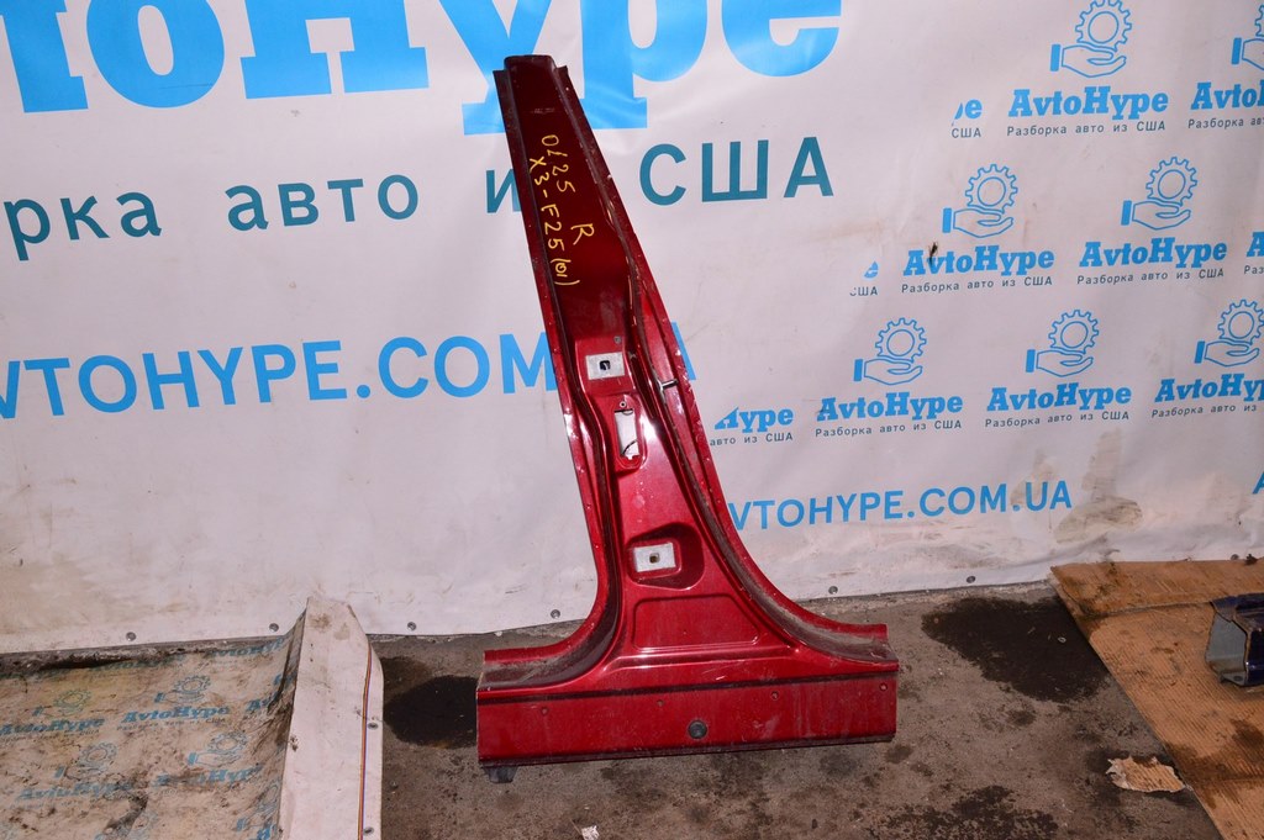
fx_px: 1158
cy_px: 420
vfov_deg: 39.9
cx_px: 632
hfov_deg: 57.3
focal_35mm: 33
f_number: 8
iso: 1600
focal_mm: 22
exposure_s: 1/200
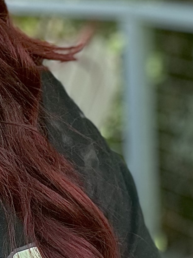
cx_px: -111
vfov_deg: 17.2
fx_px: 848
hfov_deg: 12.3
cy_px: 87
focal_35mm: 114
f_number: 2.2
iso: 64
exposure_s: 1/121
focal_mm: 2.71
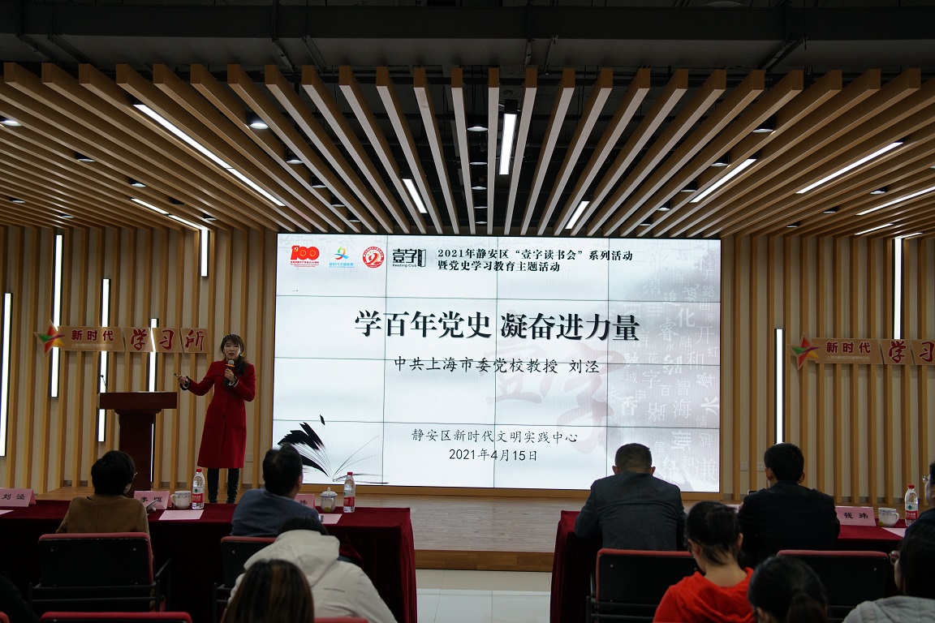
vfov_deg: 37.9
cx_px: 468
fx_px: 909
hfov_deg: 54.4
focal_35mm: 35
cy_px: 312
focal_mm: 35
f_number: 2.8
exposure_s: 1/500
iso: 640
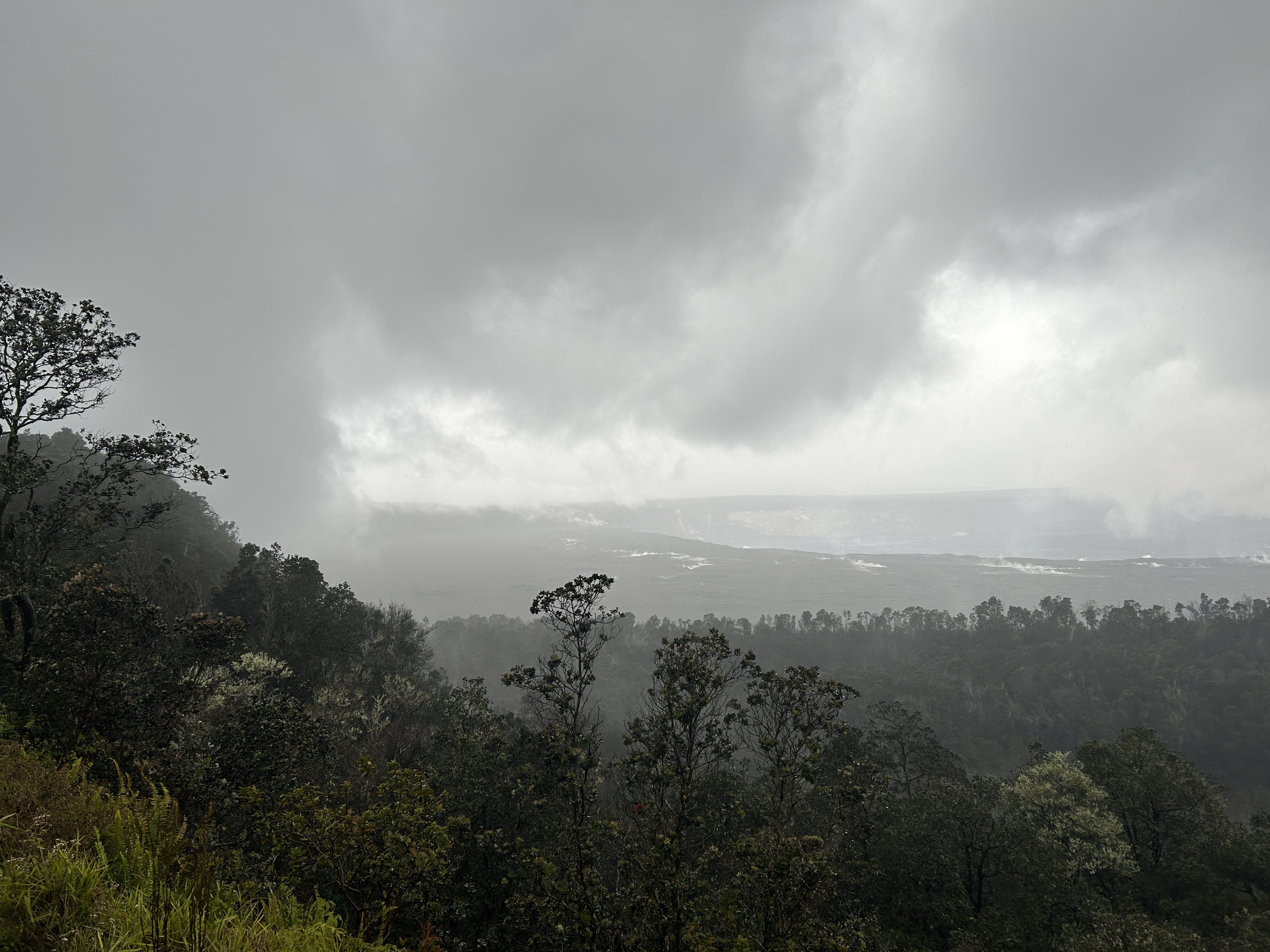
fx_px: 954
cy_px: 476
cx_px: 635
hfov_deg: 67.3
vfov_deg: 53.1
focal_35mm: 26
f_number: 1.5
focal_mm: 5.7
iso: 50
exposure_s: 1/461
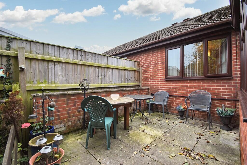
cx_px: 124
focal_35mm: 15
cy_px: 82
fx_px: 103
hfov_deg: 100.4
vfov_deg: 77.3
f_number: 4.5
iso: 100
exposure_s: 1/80
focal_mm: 10
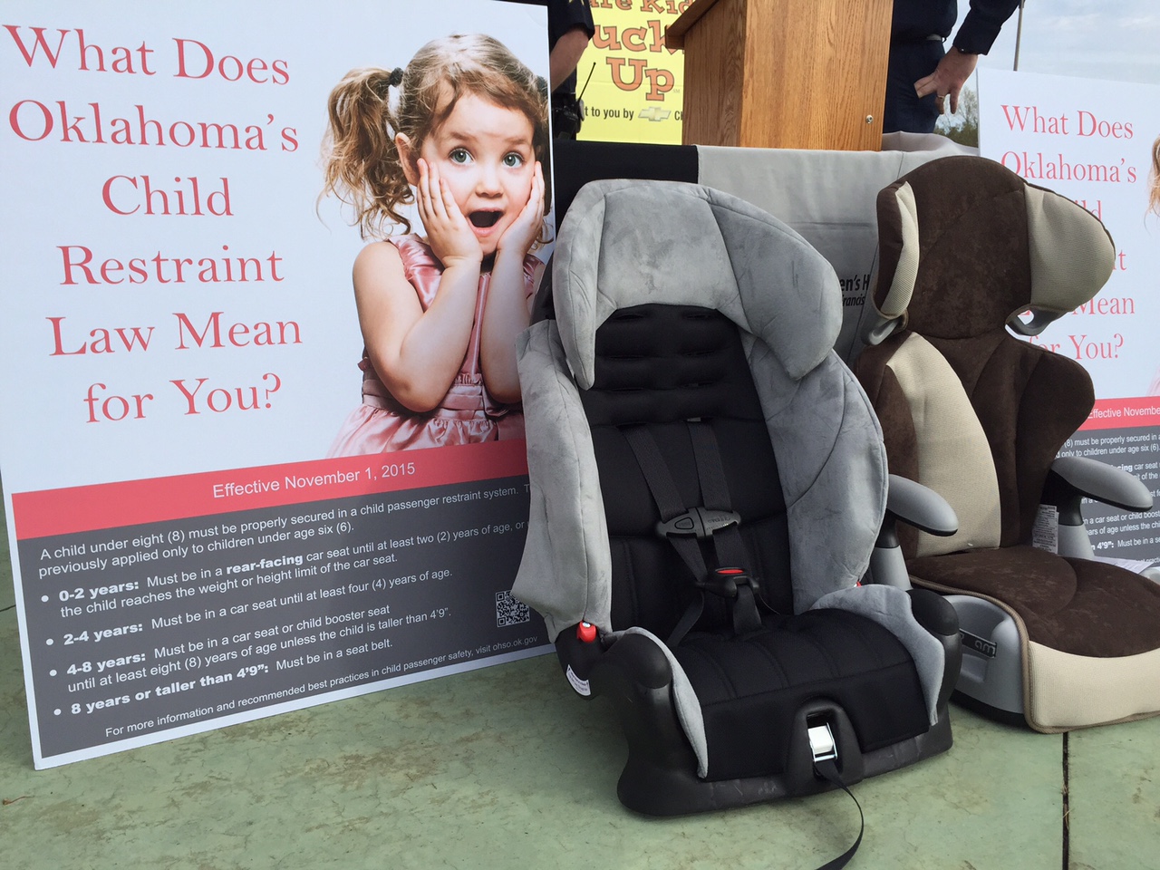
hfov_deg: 61.7
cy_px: 435
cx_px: 580
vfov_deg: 48.2
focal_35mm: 29
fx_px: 972
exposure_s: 1/1883
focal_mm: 4.15
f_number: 2.2
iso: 32
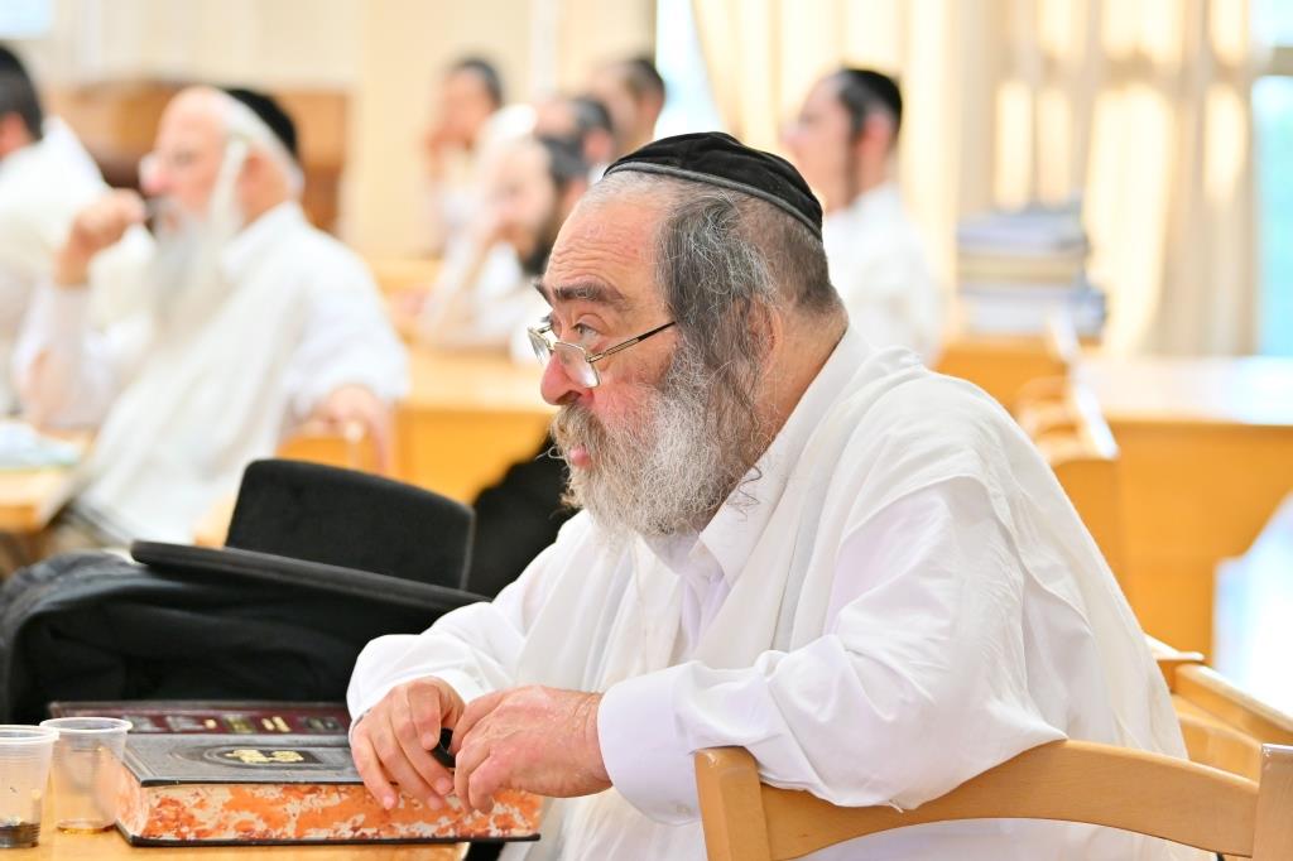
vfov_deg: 9.9
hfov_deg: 14.9
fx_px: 4955
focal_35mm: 138
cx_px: 646
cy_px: 430
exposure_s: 1/250
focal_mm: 92
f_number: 2.8
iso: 640
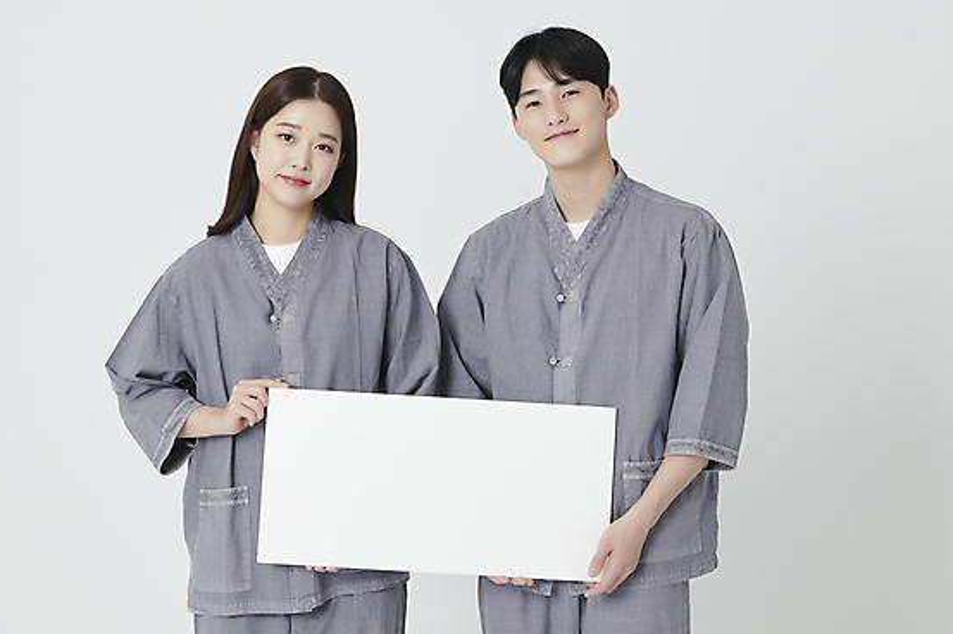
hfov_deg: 26.7
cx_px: 496
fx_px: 2011
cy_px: 317
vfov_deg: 17.9
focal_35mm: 76
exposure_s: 1/125
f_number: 11
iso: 80
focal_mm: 70
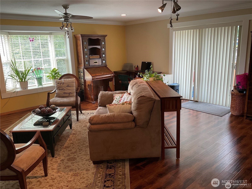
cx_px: 126
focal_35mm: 29
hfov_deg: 61.7
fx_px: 211
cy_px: 94
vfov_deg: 48.2
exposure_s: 1/60
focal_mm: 3
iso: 64
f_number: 1.8
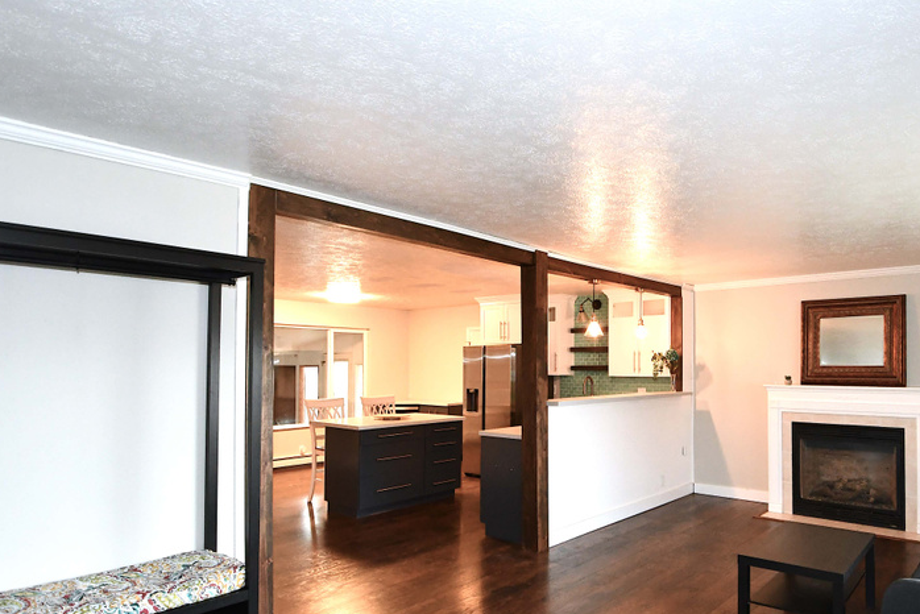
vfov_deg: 56.9
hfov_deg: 76.3
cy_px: 363
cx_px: 605
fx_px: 562
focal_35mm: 22
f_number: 4
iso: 2800
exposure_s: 1/60
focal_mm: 10
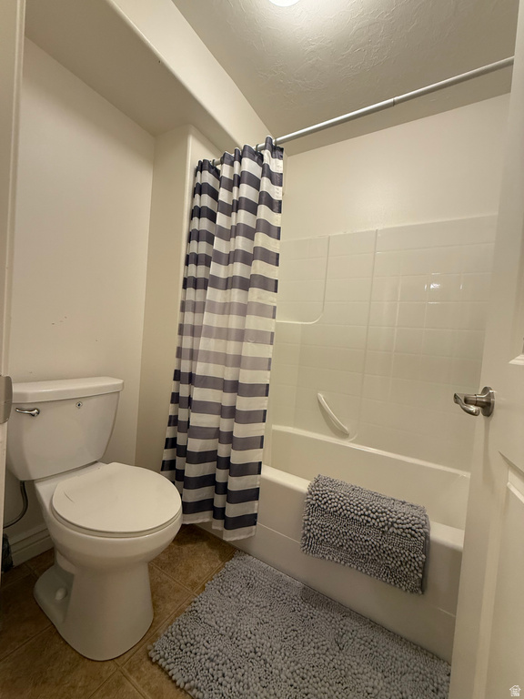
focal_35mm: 14
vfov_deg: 102.1
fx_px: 283
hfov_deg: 85.7
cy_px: 350
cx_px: 262
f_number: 2.2
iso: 200
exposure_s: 1/60
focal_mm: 2.22
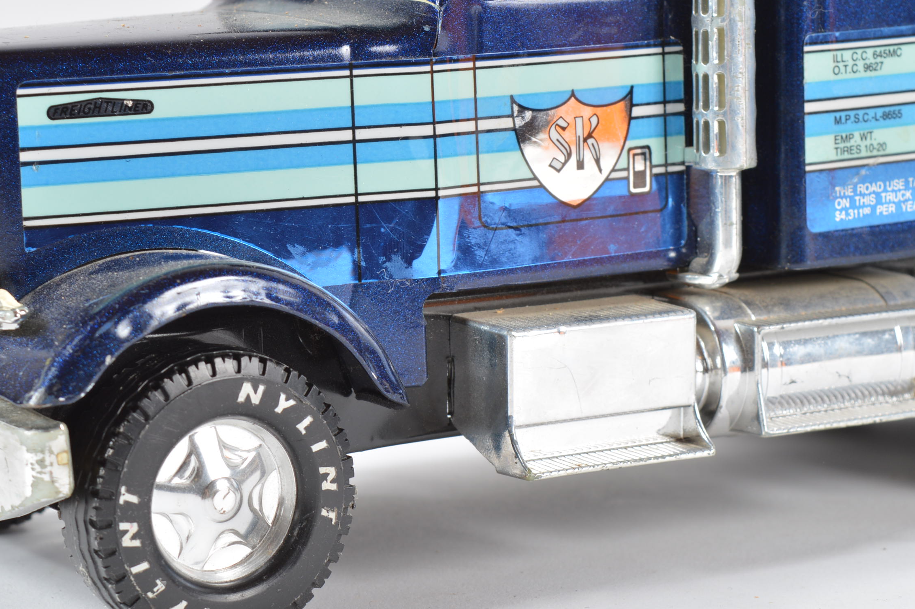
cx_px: 358
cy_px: 305
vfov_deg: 12.4
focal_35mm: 111
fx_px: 2811
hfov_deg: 18.5
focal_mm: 55
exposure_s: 1/125
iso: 100
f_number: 10
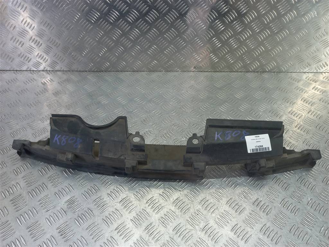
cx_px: 164
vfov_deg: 54.9
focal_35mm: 25
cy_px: 124
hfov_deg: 69.4
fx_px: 238
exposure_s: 1/50
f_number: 1.8
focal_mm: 4.6
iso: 50
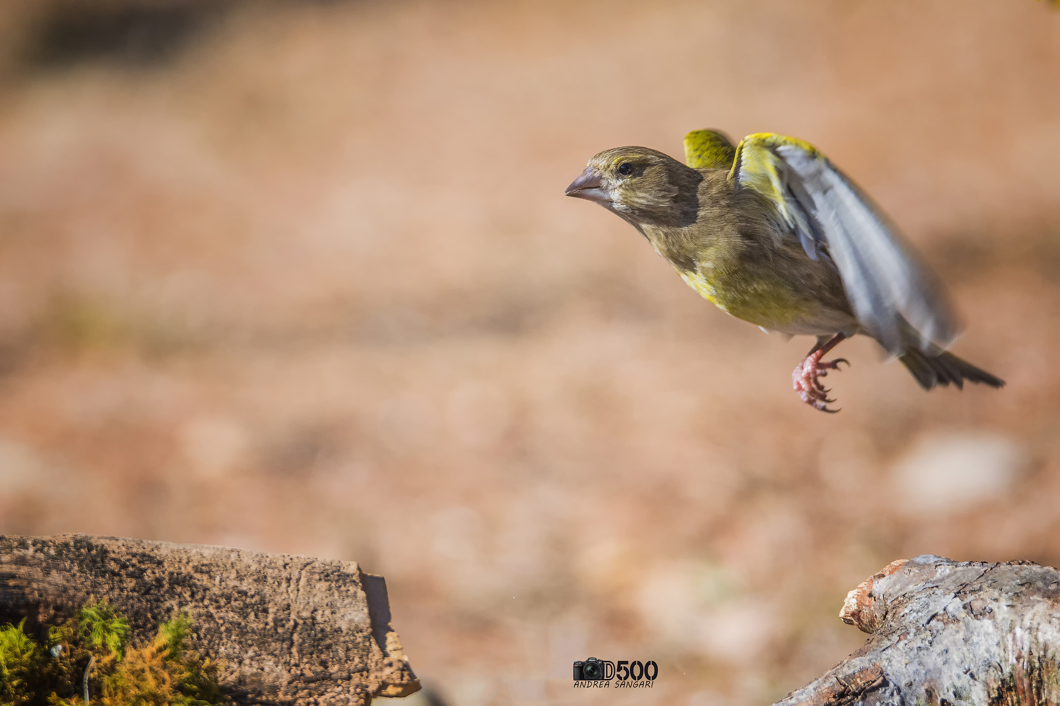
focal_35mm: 900
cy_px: 353
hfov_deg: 2.3
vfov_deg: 1.5
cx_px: 530
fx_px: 26498
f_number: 8
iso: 1000
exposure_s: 1/2500
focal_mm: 600
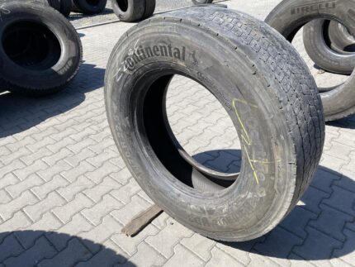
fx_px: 267
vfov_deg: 53.1
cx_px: 178
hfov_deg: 67.3
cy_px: 134
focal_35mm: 26
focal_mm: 4.25
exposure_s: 1/1377
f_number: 1.8
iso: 32
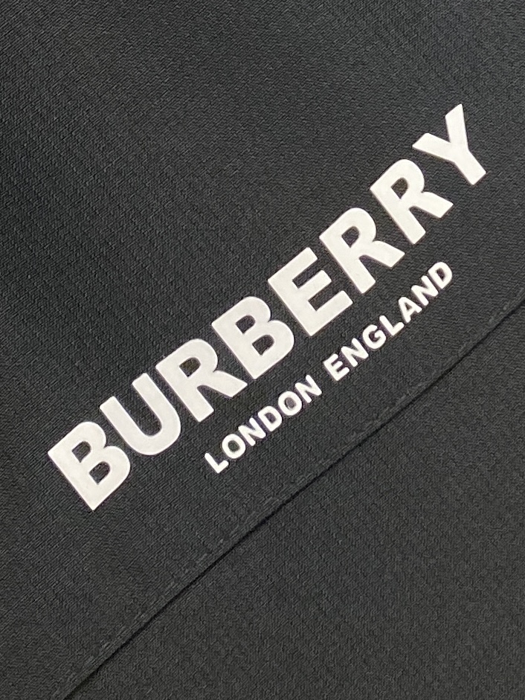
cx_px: 262
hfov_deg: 53.1
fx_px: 526
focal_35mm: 26
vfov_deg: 67.3
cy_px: 350
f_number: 1.8
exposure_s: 1/121
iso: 125
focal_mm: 4.25
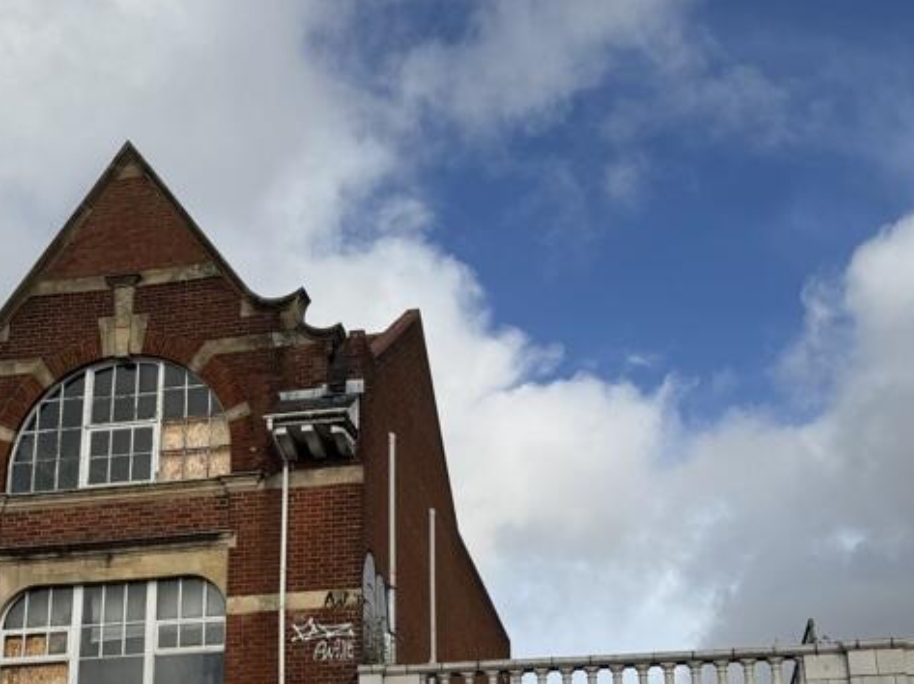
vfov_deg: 27.3
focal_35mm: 52
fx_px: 1372
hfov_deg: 36.6
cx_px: 342
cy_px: 570
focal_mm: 6.76
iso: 80
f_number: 1.78
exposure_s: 1/6410
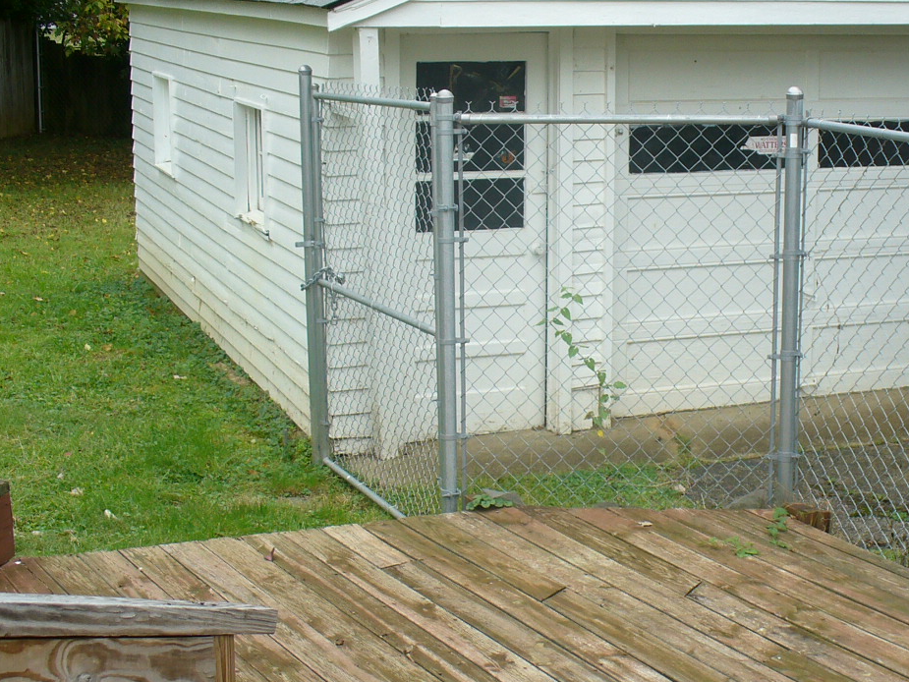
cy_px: 353
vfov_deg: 22.9
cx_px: 666
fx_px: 1681
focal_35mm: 64
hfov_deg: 29.8
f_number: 2.8
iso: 80
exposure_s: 1/125
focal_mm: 6.1
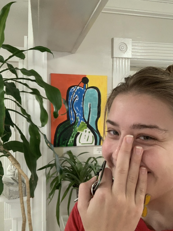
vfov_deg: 56.8
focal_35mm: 32
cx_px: 86
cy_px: 116
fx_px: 213
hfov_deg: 44.2
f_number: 2.2
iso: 250
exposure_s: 1/40
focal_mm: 2.87
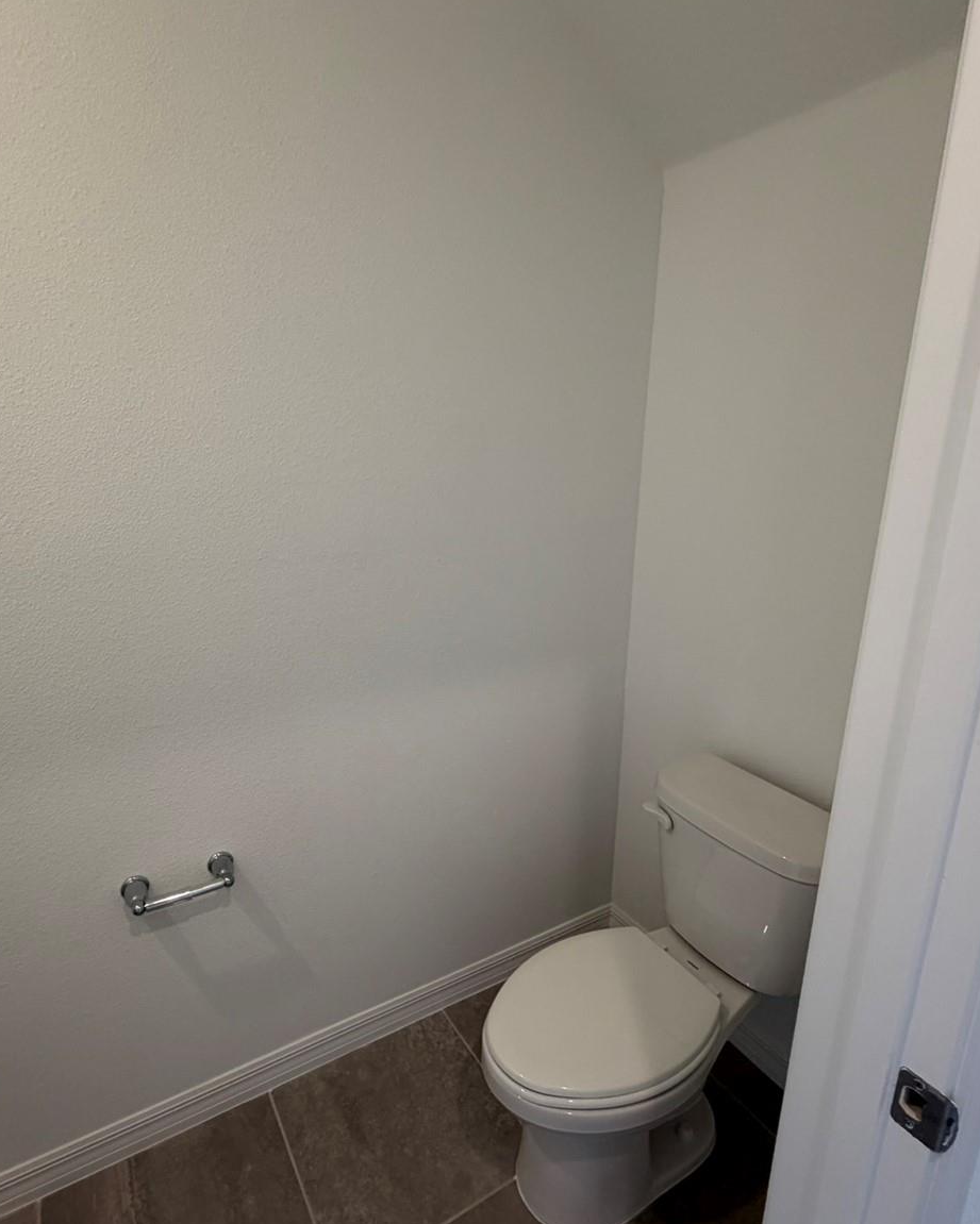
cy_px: 609
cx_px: 462
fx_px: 689
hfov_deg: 70.8
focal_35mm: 19
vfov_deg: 83.3
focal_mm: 2.22
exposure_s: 1/120
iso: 200
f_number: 2.2
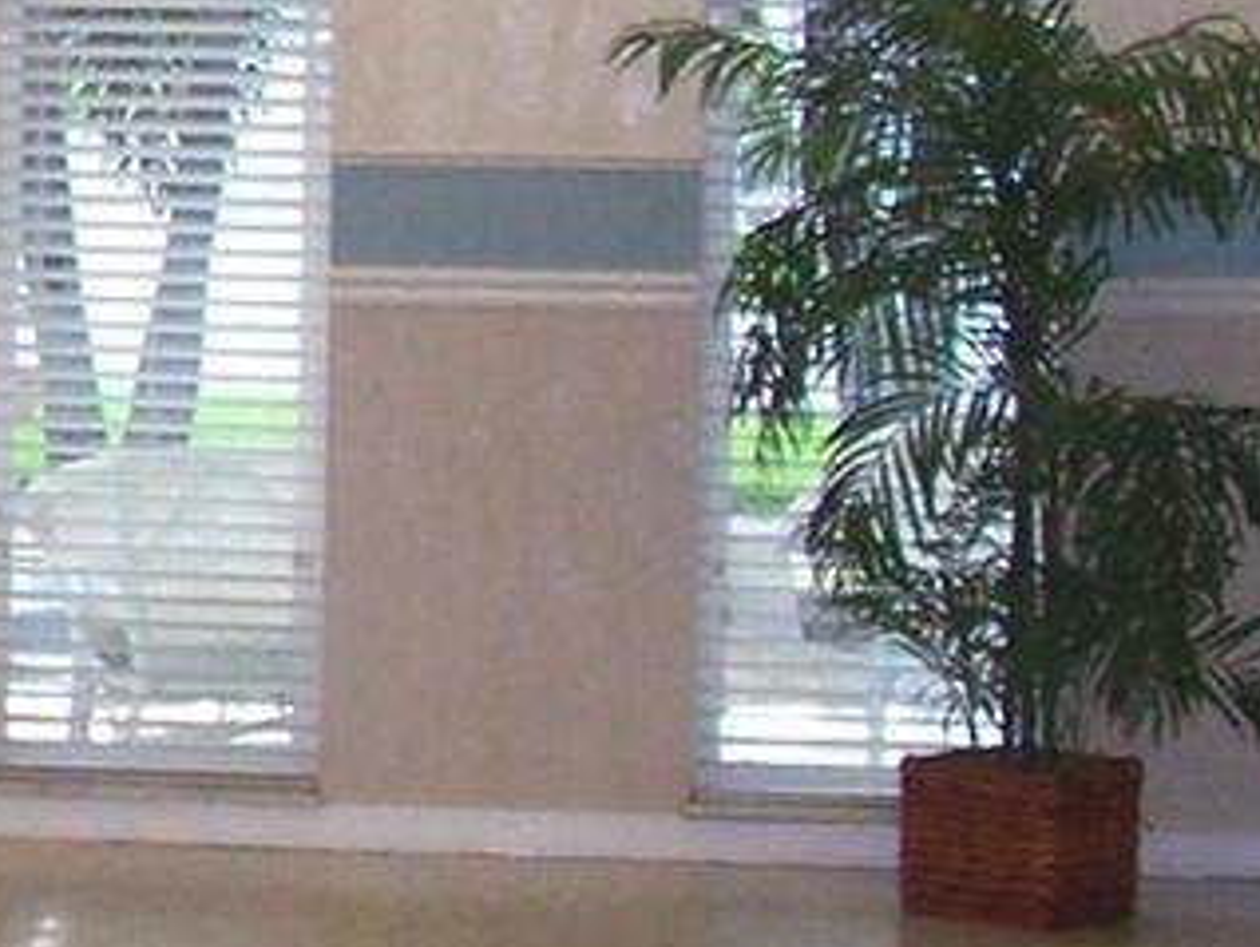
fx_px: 6229
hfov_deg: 10.4
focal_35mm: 171
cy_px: 246
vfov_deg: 8.7
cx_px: -1418
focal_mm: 5.6
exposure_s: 1/112
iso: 140
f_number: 2.7
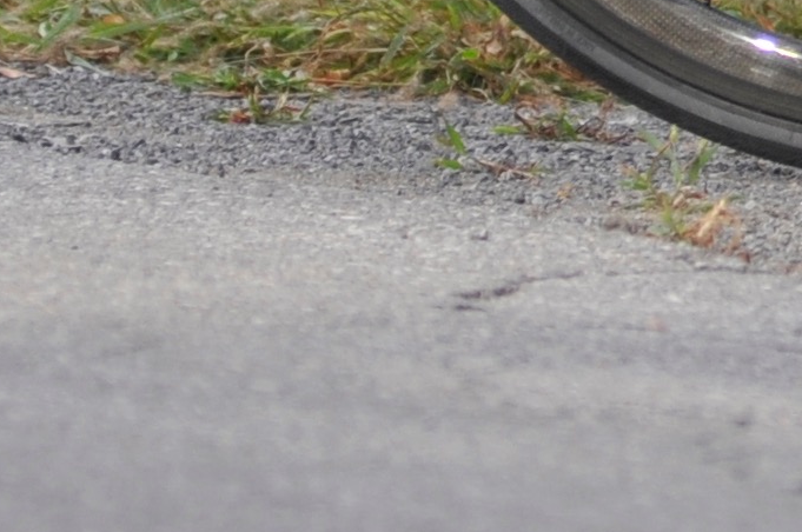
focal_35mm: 945
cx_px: 1970
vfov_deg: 1.4
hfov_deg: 2.2
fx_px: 21022
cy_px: -893
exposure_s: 1/800
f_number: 3.5
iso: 200
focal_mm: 100
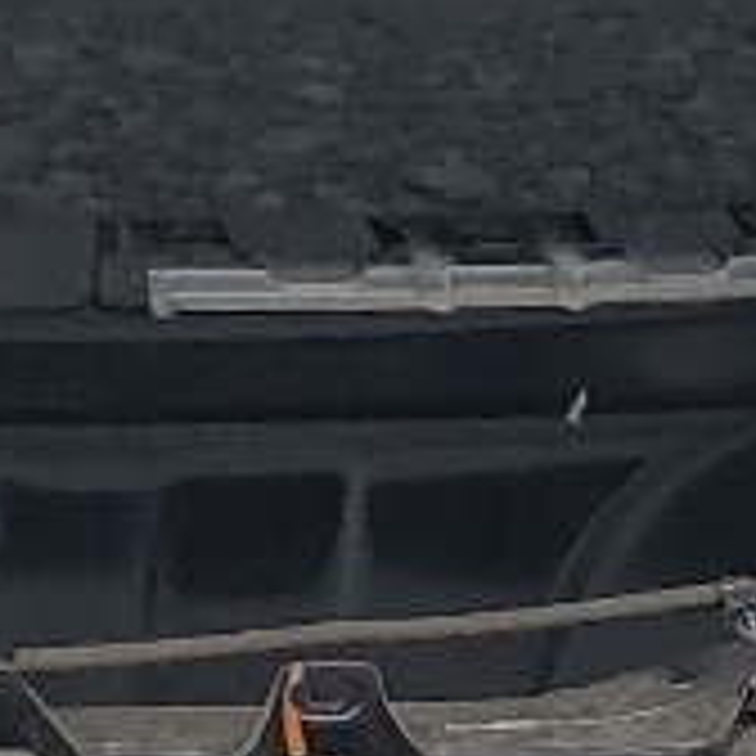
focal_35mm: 219
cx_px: -418
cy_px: -774
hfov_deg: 7.8
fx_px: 5411
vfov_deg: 7.6
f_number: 1.5
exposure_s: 1/2000
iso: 50
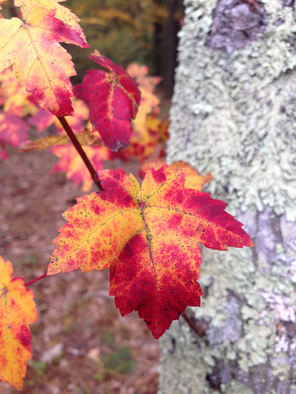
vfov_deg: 55.4
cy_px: 197
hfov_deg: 42.9
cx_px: 148
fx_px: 376
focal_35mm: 33
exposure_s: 1/60
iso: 50
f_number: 2.4
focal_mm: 4.12
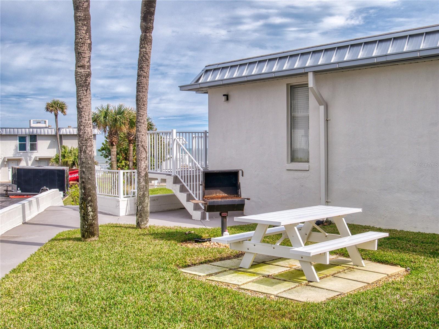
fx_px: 507
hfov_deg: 46.8
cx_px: 220
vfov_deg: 36.0
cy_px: 164
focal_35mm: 40
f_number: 9
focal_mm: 20
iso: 200
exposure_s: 1/1000
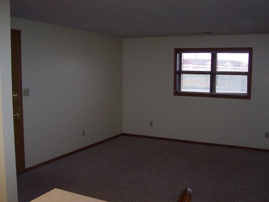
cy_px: 101
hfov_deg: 50.1
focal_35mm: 37
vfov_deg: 38.7
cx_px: 134
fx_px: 288
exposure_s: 1/60
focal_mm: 5.6
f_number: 2.8
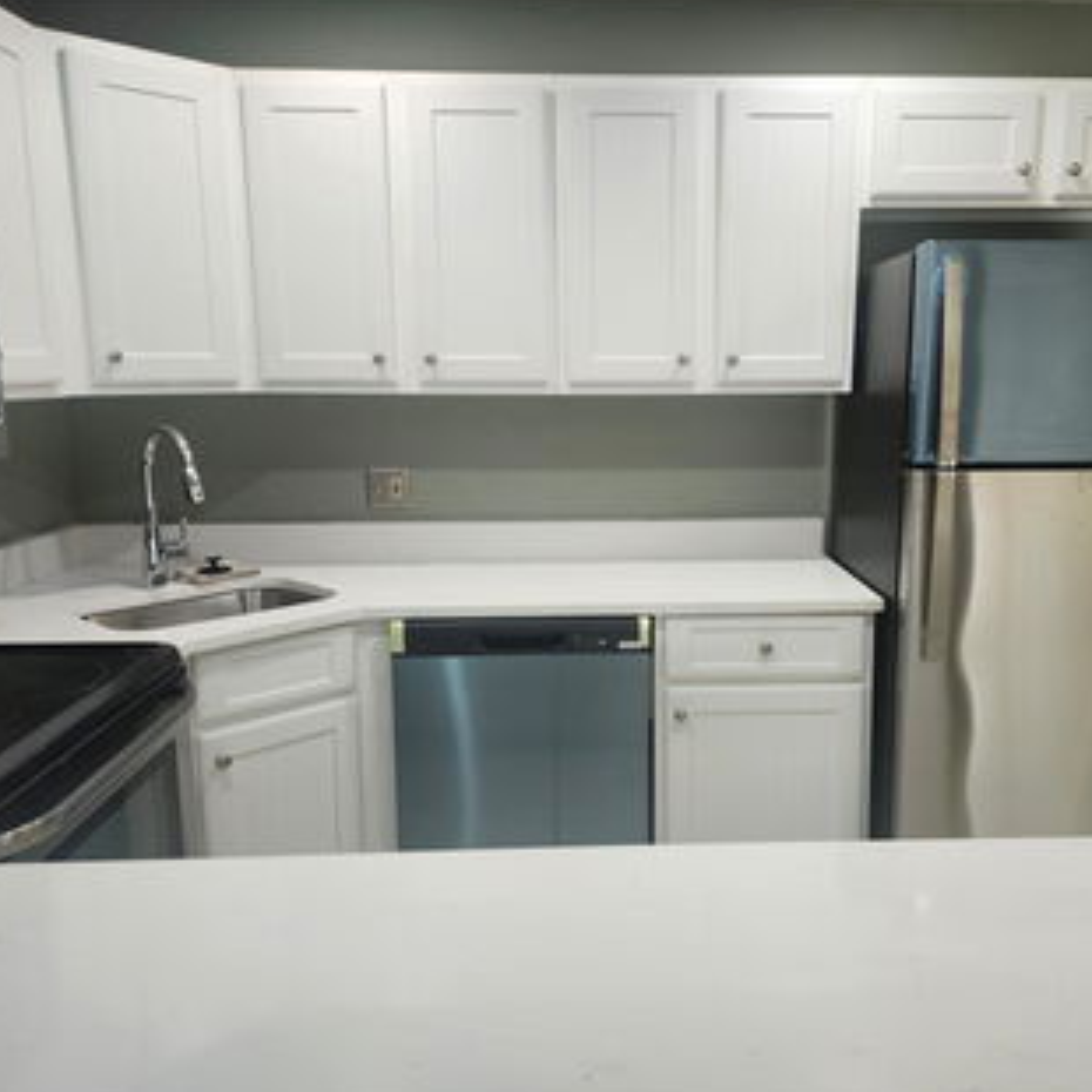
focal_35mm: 28
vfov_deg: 57.3
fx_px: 999
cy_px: 550
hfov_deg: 57.1
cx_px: 618
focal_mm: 5.54
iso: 100
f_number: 1.8
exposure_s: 1/120
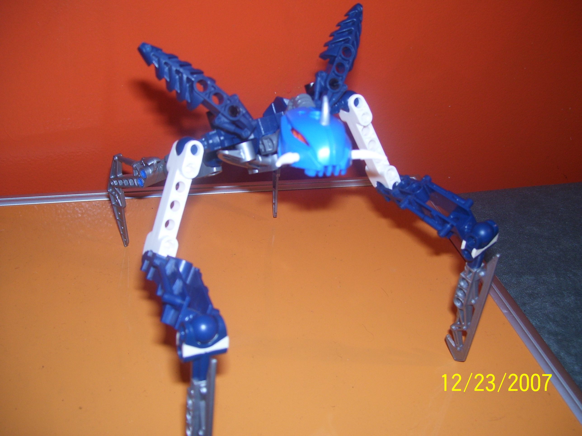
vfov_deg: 38.7
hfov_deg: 50.1
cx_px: 291
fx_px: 622
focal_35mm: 37
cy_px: 218
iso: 80
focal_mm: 6
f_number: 2.7
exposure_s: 1/60
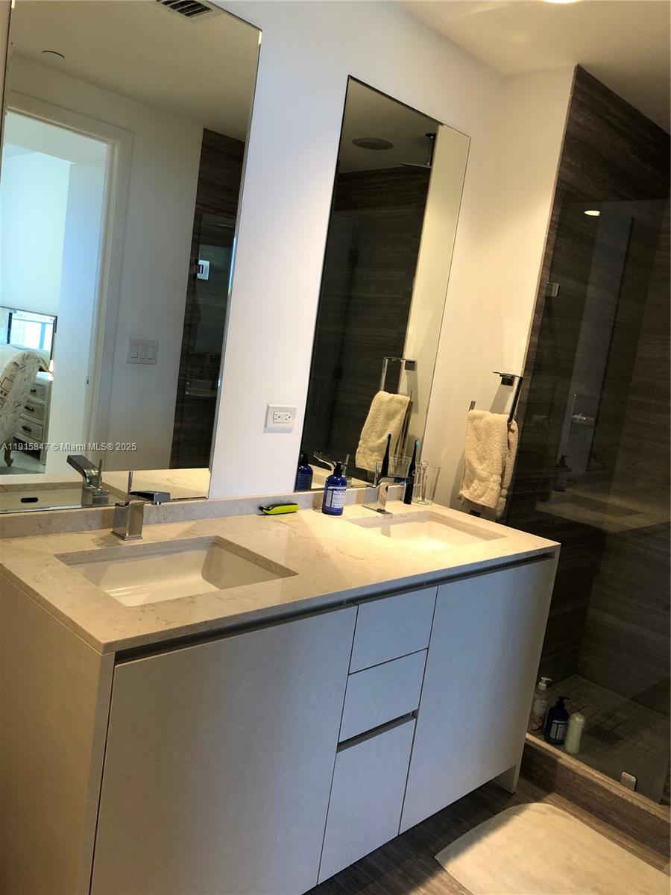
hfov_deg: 49.7
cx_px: 336
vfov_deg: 63.4
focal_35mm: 28
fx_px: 724
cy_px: 448
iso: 40
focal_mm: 4
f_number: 1.8
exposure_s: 1/17
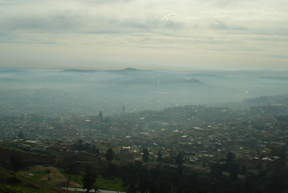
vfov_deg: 28.5
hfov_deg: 41.4
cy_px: 64
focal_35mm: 47
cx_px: 98
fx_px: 376
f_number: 10
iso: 100
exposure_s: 1/320
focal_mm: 22
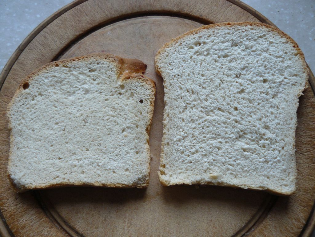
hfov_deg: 51.4
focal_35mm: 36
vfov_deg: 39.7
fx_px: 328
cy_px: 118
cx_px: 158
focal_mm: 6
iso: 100
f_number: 2.8
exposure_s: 1/50
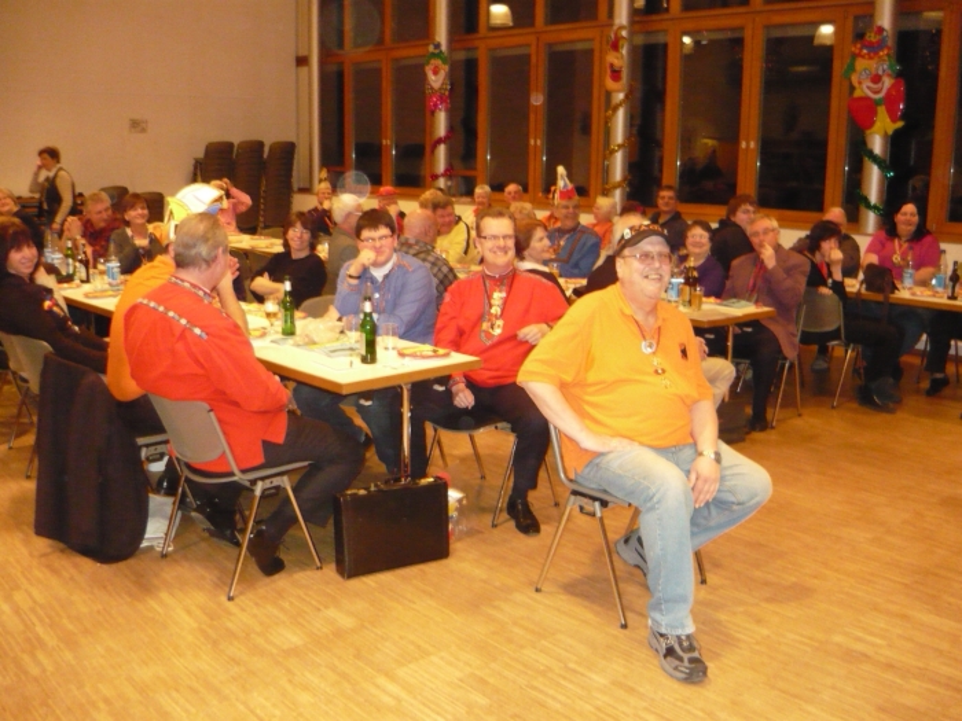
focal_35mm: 33
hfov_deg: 55.4
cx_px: 481
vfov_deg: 42.9
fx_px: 917
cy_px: 360
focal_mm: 5.5
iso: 800
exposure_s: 1/30
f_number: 2.8
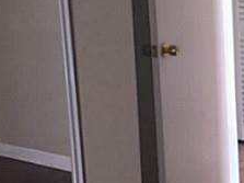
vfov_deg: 14.2
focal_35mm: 104
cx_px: 351
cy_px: 98
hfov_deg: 17.3
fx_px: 733
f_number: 2.2
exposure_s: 1/30
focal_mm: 4.15
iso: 50
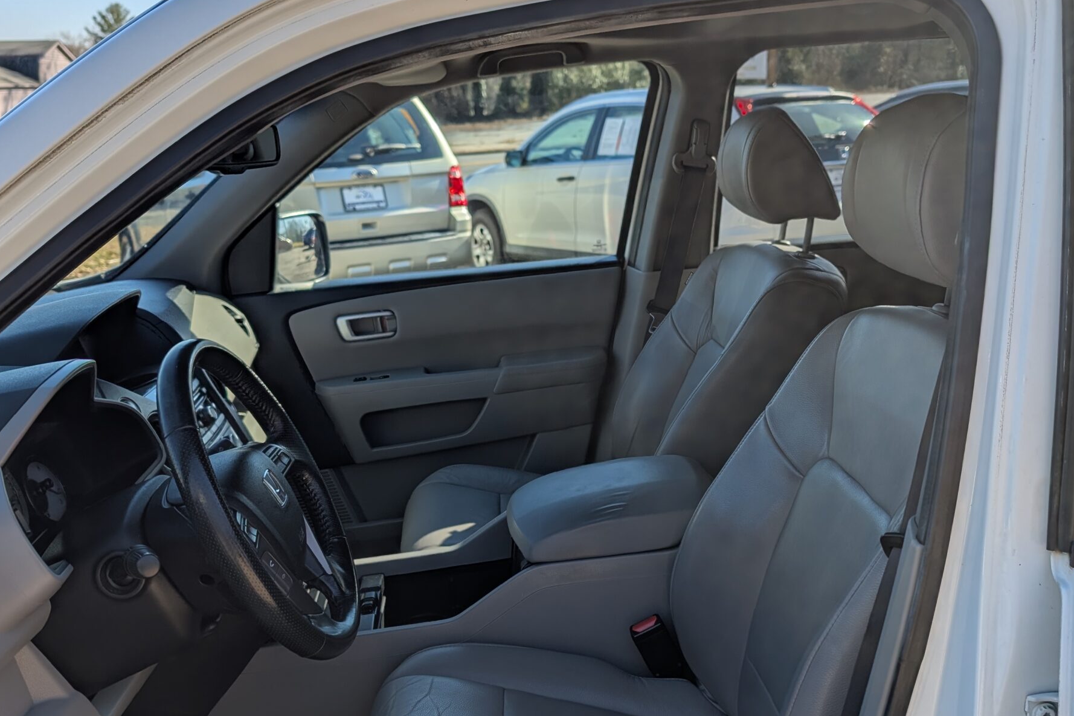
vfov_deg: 36.8
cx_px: 568
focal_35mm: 36
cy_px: 411
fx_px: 1074
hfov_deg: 53.1
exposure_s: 1/986
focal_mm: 6.9
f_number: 1.68
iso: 19
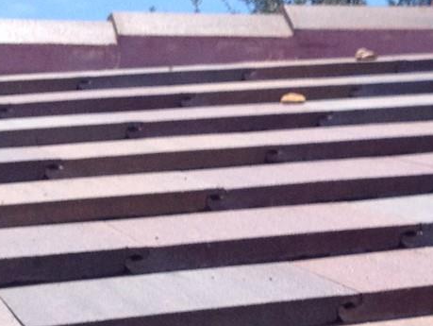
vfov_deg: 9.5
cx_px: 672
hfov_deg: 12.0
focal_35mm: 156
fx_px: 1953
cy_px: 251
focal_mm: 4.28
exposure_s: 1/1842
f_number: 2.4
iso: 50
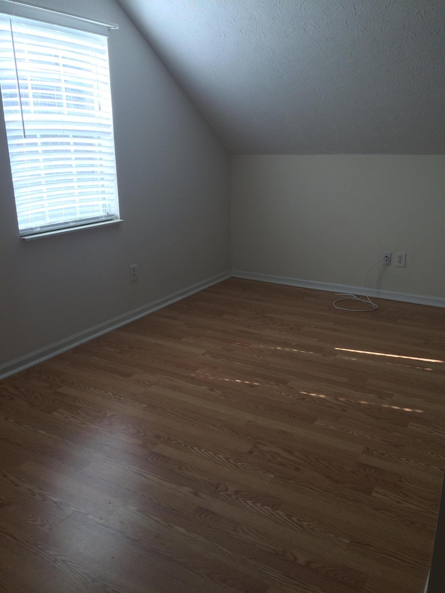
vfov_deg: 61.7
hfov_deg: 48.2
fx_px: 497
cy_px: 296
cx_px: 222
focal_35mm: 29
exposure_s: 1/120
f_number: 2.2
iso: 40
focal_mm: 4.15
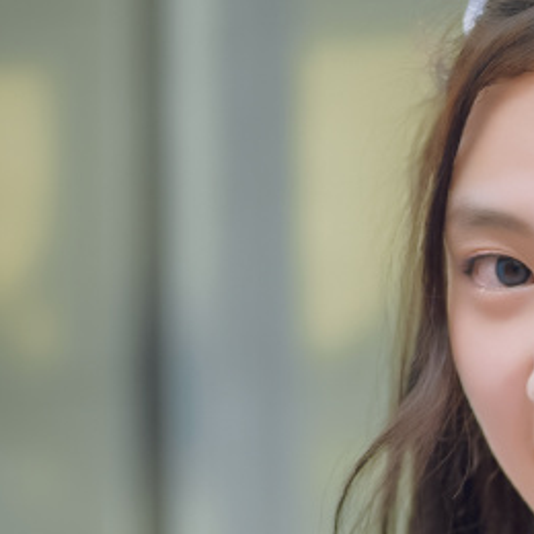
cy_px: 1027
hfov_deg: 5.9
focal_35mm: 294
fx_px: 5131
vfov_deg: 5.8
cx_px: 589
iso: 100
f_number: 2.2
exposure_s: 1/800
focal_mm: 50
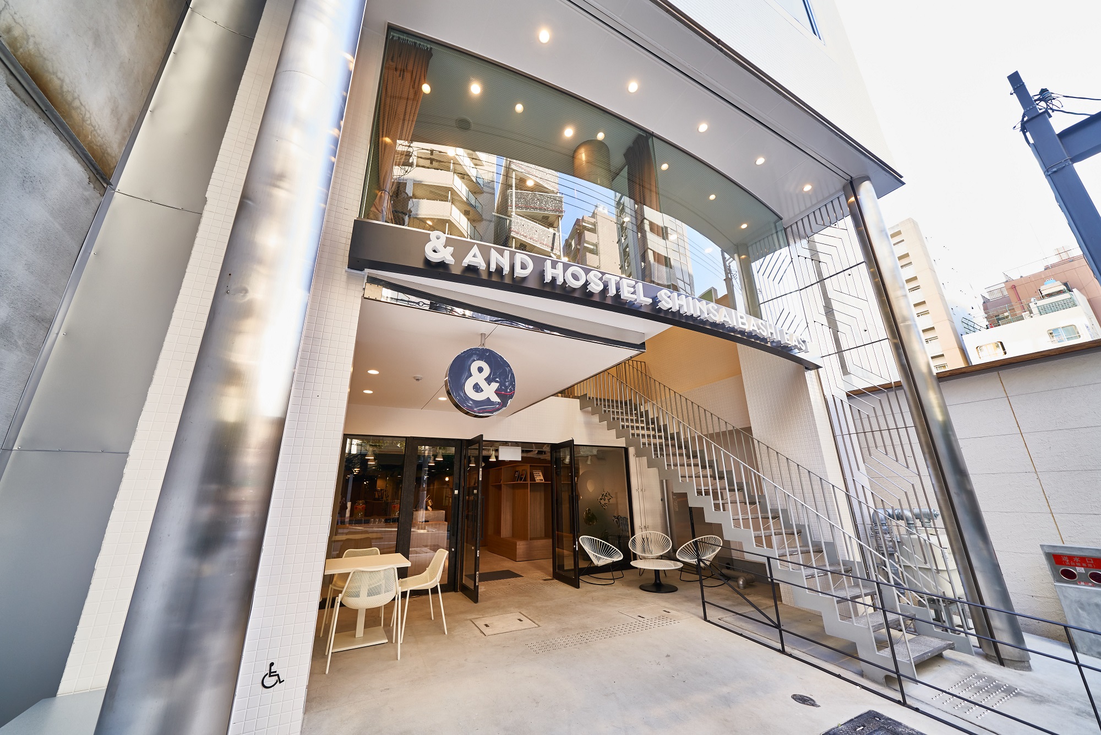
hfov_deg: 112.6
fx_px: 367
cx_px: 550
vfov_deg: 90.0
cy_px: 368
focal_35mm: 12
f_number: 5.6
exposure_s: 1/60
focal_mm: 12
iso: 500
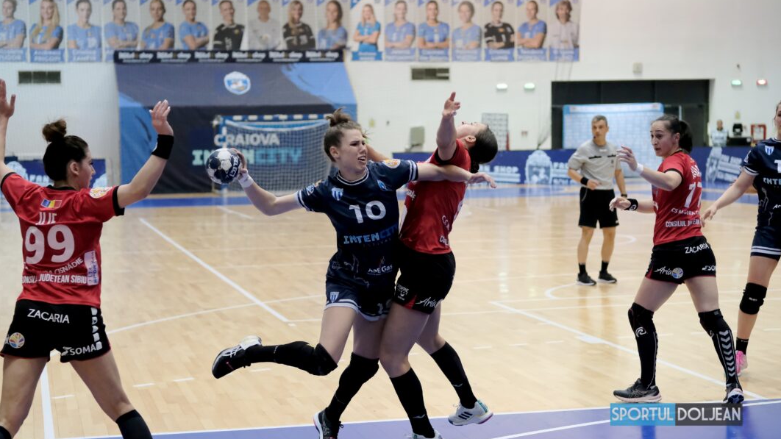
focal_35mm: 79
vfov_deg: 15.3
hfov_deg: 26.9
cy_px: 218
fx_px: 1636
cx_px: 390
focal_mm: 50
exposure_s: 1/1000
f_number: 2.5
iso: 4000
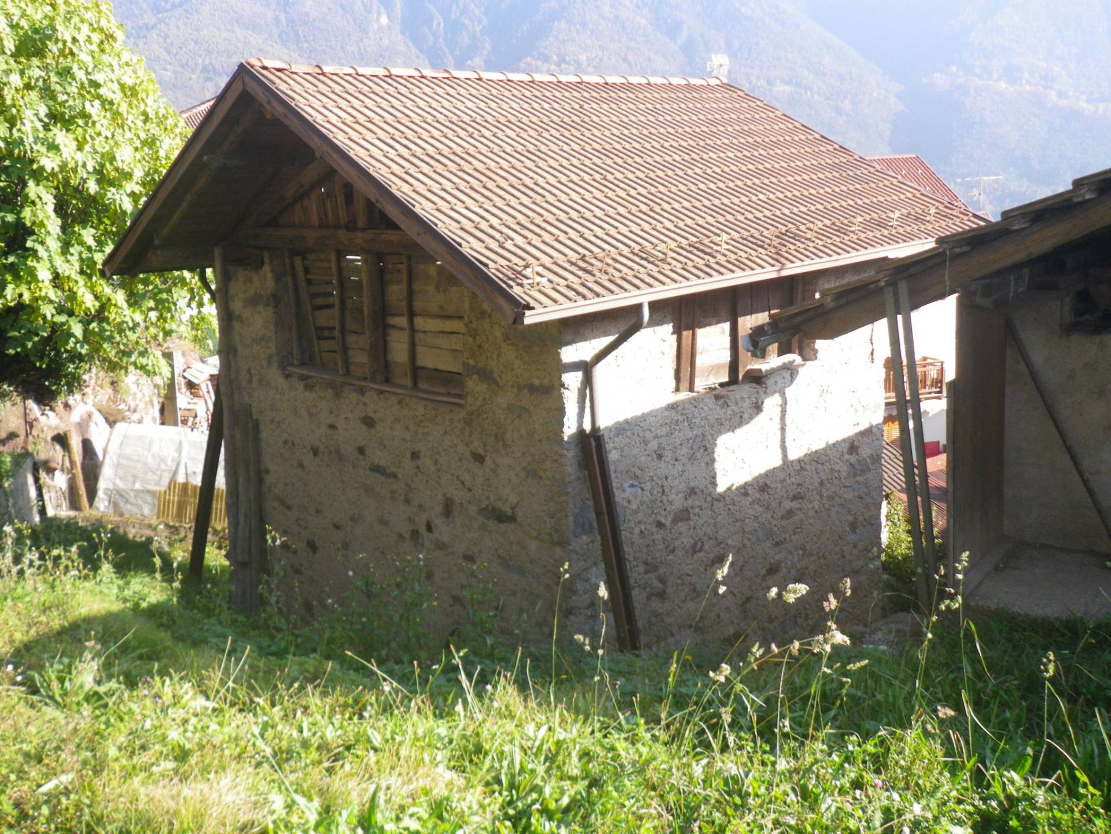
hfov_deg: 52.6
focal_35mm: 35
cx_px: 556
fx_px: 1123
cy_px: 417
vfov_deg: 40.7
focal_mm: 6.2
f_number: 3.8
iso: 80
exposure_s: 1/160
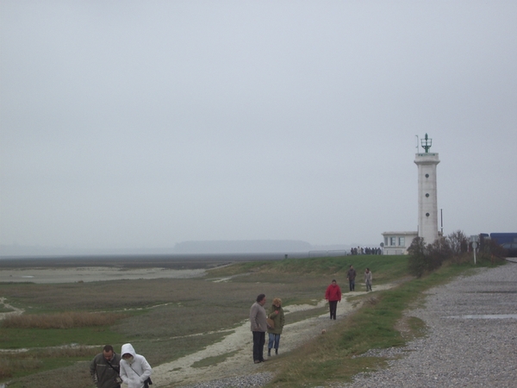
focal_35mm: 96
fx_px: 1434
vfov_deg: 15.4
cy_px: 194
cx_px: 258
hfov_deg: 20.4
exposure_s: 1/160
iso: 50
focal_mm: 14.6
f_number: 4.4
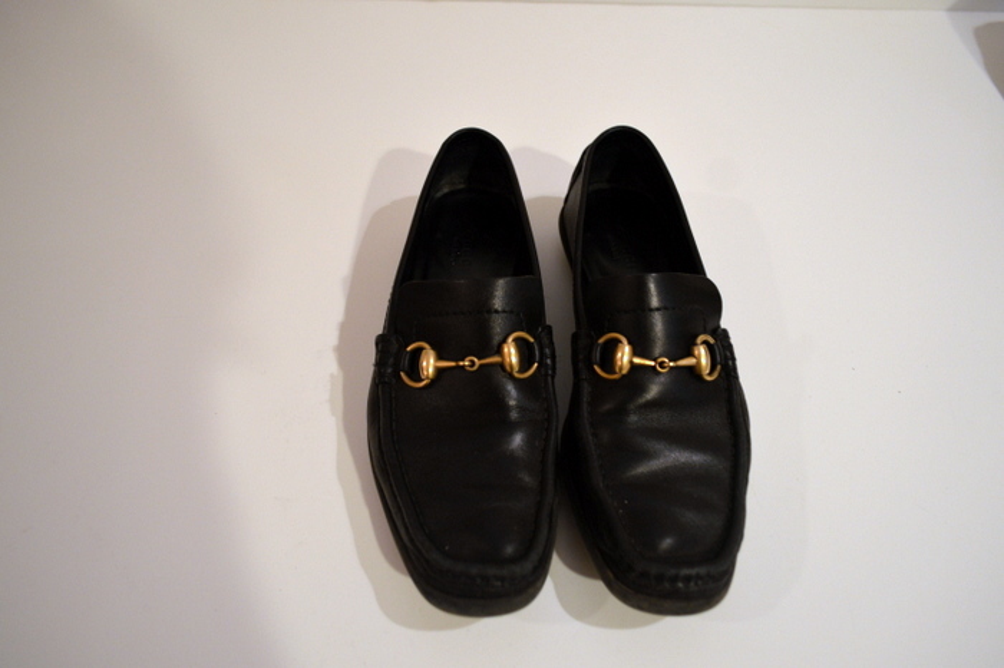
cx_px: 502
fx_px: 753
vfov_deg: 47.9
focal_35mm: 27
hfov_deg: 67.4
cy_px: 334
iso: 500
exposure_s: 1/15
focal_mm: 18
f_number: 3.5
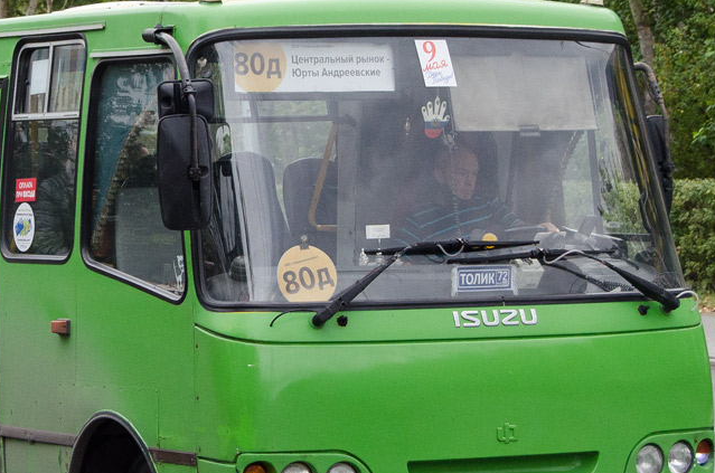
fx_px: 2933
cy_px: 142
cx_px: 162
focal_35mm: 148
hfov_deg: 13.8
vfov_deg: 9.2
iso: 560
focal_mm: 42
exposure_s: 1/1000
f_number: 5
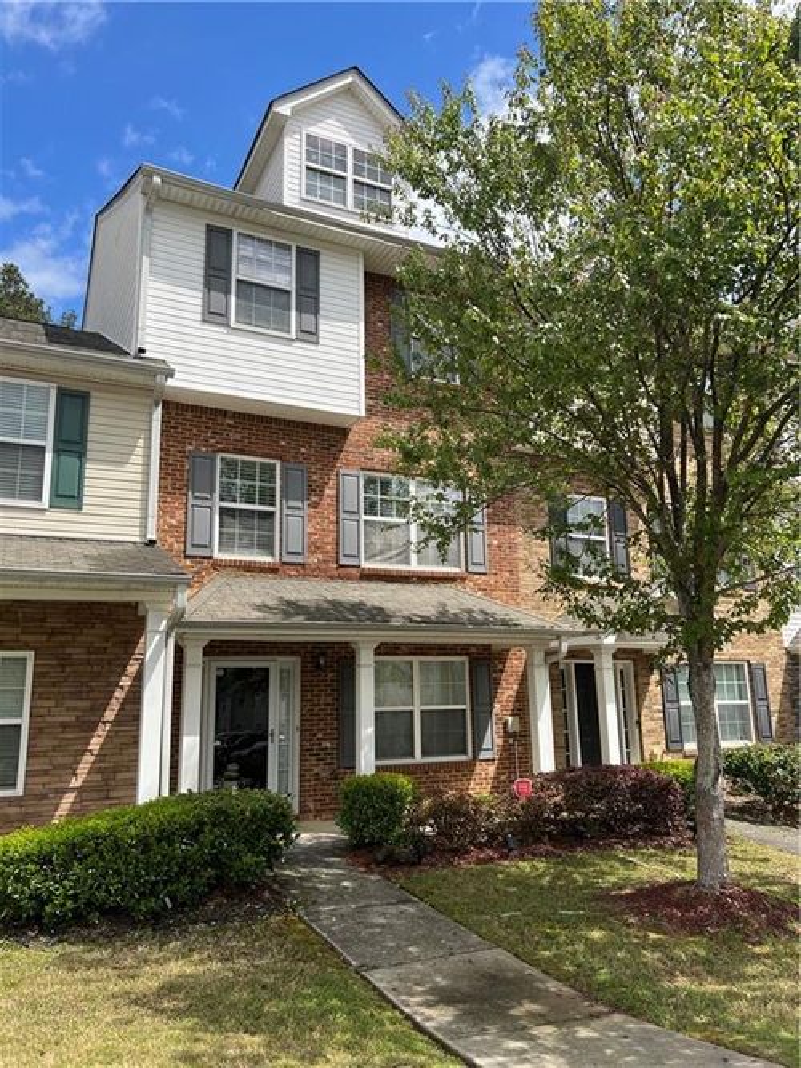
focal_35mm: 26
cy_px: 534
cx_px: 400
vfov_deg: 67.3
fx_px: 802
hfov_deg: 53.0
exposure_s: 1/3356
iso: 50
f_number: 1.5
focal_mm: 5.7
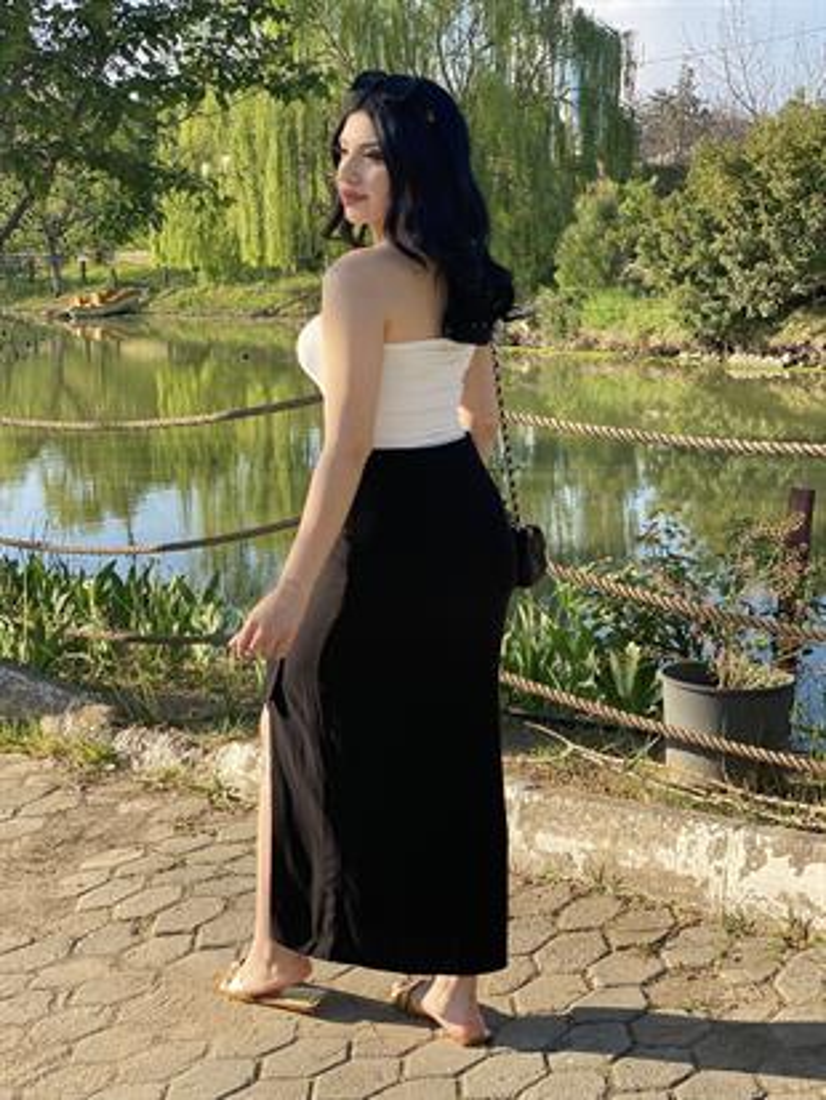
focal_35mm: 52
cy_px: 550
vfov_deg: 36.8
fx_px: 1654
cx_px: 413
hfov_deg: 28.0
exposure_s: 1/333
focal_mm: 6
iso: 20
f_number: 2
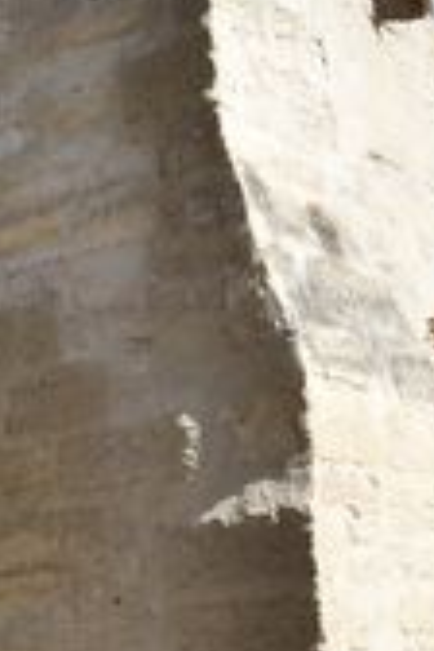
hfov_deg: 16.2
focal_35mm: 81
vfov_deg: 25.0
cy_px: 271
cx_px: -91
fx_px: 1466
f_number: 10
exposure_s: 1/400
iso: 200
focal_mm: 13
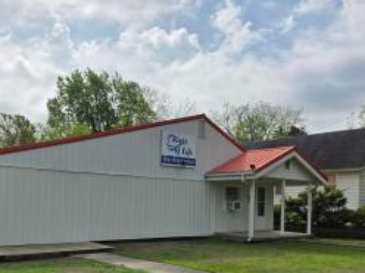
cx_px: 89
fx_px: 390
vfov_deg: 37.8
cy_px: 203
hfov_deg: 48.1
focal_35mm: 37
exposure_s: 1/5002
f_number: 1.8
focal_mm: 5.4
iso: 25
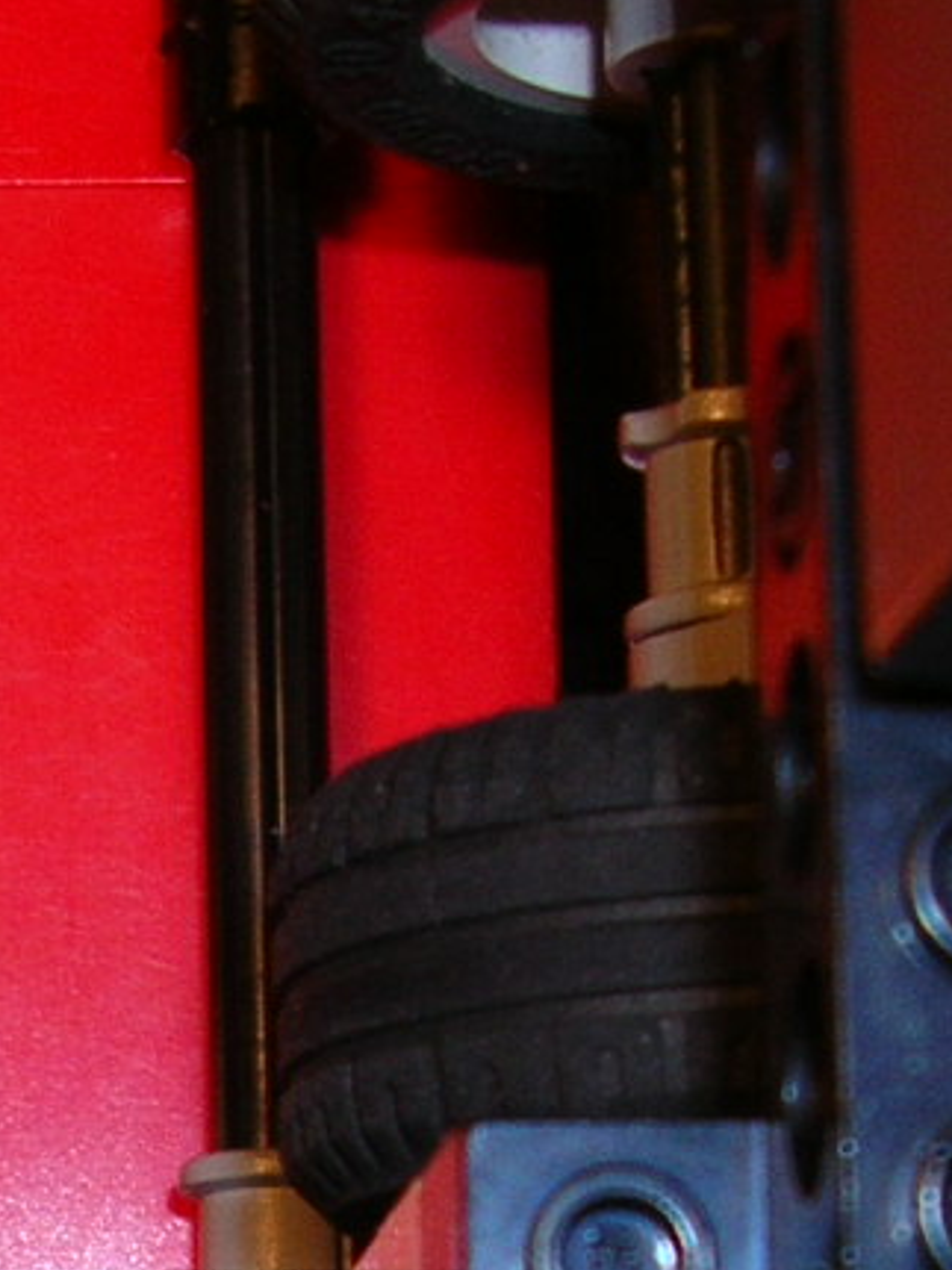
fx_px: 4769
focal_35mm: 130
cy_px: 1671
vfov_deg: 14.5
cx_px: -74
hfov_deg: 11.3
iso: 50
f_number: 2.8
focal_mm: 5.8
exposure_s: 1/60.1
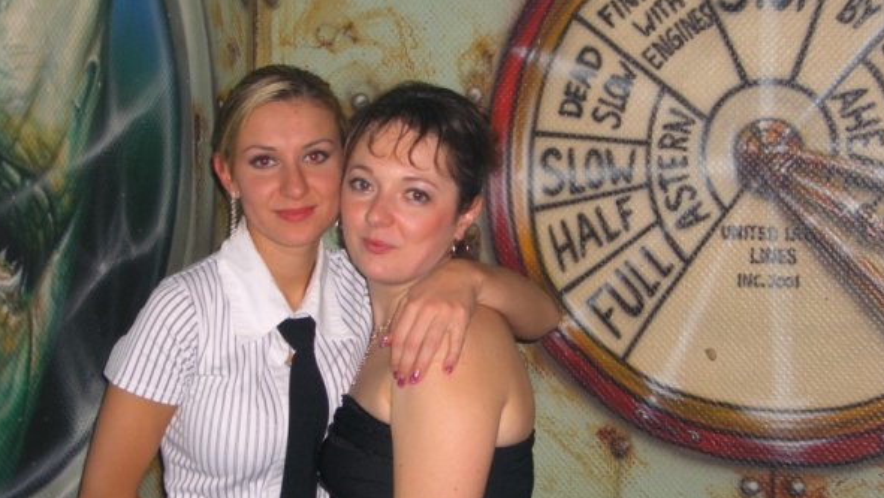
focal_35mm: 63
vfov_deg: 19.1
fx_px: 1477
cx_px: 441
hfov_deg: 33.3
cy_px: 277
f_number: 3.6
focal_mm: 11.8
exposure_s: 1/60
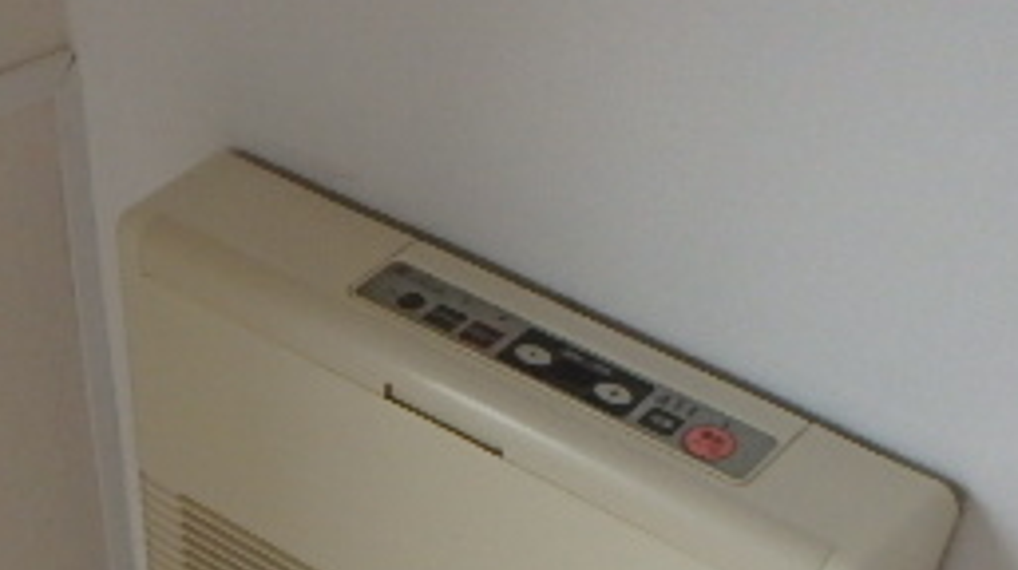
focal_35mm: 57
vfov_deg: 19.0
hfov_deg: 36.6
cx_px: 562
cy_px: 804
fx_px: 1537
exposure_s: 1/100
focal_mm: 3.7
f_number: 3.5
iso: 400
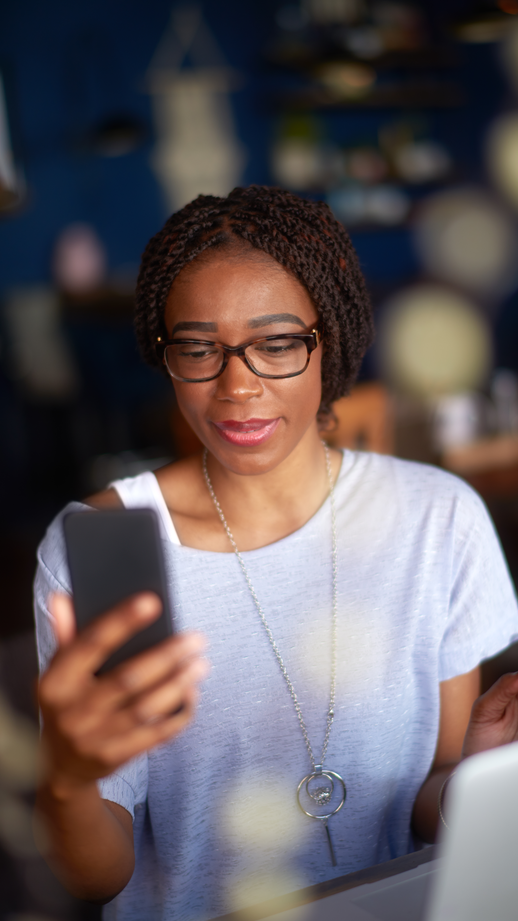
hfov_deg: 19.7
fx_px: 1489
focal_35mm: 61
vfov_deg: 34.4
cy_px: 462
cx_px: 286
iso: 100
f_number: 1.4
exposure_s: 1/250
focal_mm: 58
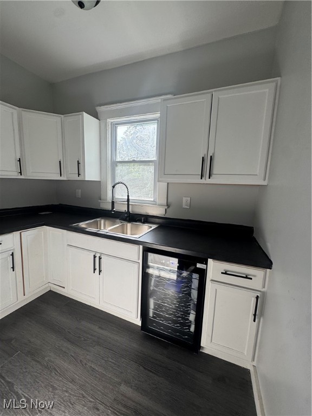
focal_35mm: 14
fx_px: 168
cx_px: 156
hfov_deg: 85.7
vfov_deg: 102.1
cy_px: 208
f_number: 2.2
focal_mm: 2.22
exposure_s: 1/234
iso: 40
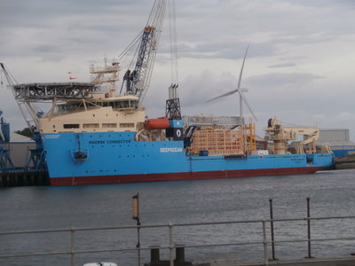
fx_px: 1128
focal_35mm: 110
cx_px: 178
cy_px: 133
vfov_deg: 13.5
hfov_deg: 17.9
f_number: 5.4
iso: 100
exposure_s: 1/400
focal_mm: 19.54
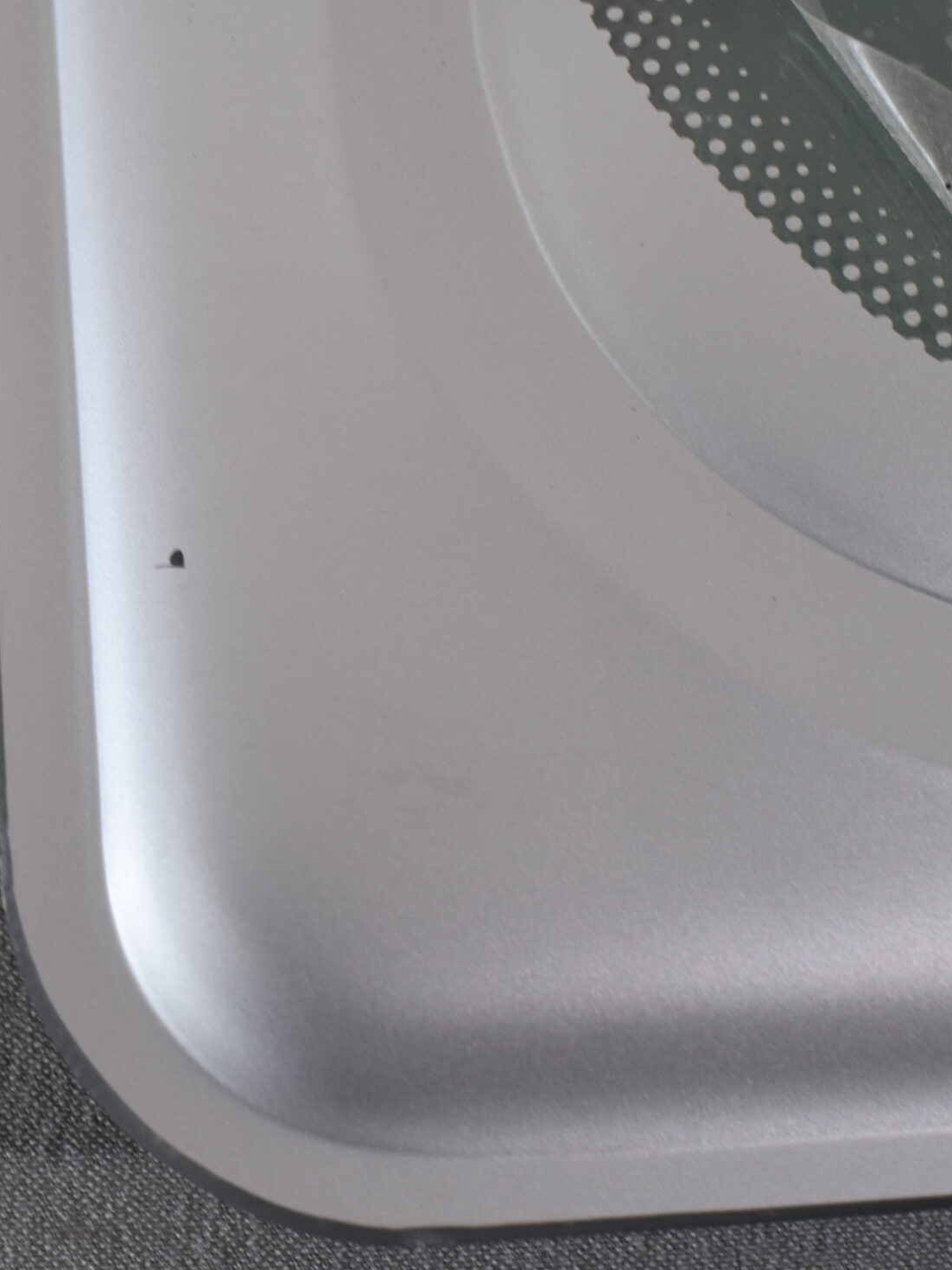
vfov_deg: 30.8
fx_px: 2304
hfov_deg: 23.0
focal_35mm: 63
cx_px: 181
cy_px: 557
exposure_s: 1/60
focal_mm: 25
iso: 320
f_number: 8
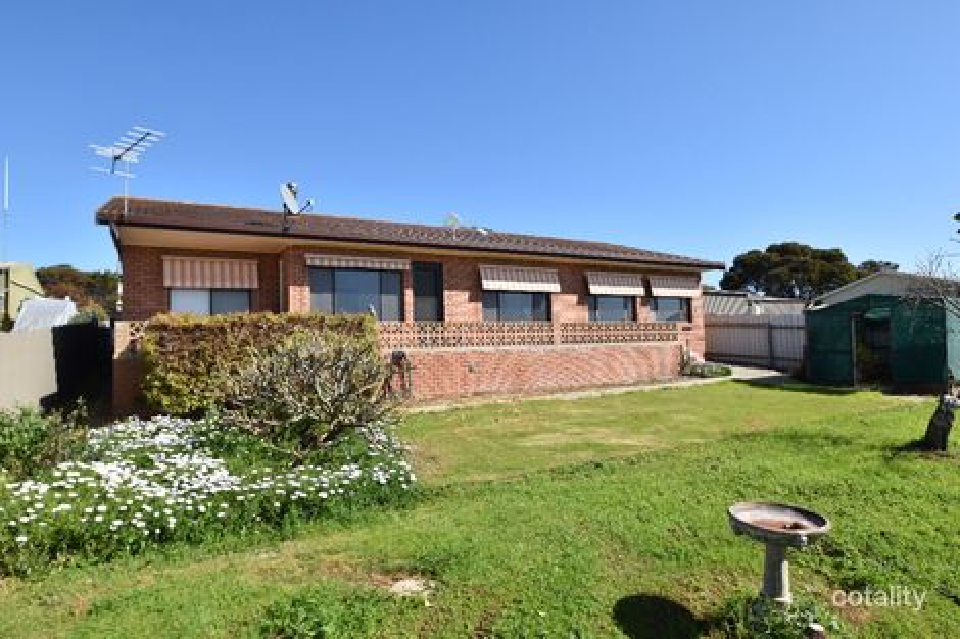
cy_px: 320
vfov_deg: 63.2
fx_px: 520
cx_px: 480
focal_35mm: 20
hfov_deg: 85.4
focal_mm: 13
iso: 200
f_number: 9
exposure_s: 1/320
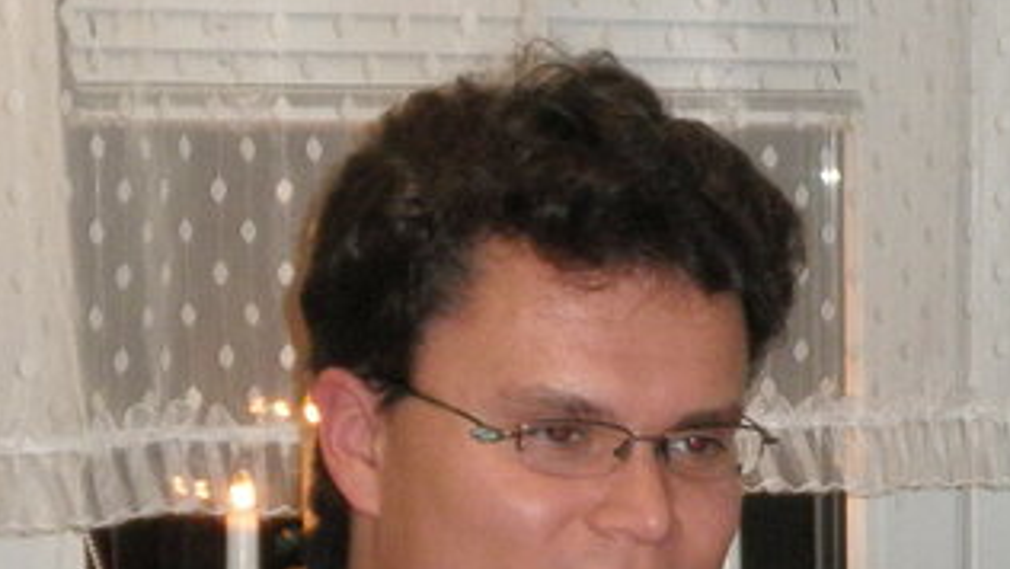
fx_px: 3885
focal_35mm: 145
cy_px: 1042
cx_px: 972
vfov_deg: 8.1
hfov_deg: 14.6
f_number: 3.2
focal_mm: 6.1
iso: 200
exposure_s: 1/60
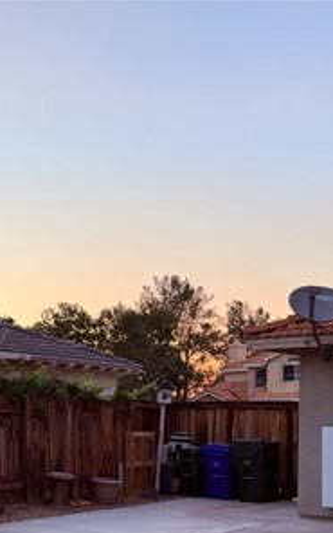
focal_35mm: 55
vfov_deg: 35.6
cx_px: 27
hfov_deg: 22.9
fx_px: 799
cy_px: 430
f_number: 1.78
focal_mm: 6.76
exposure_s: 1/249
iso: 64
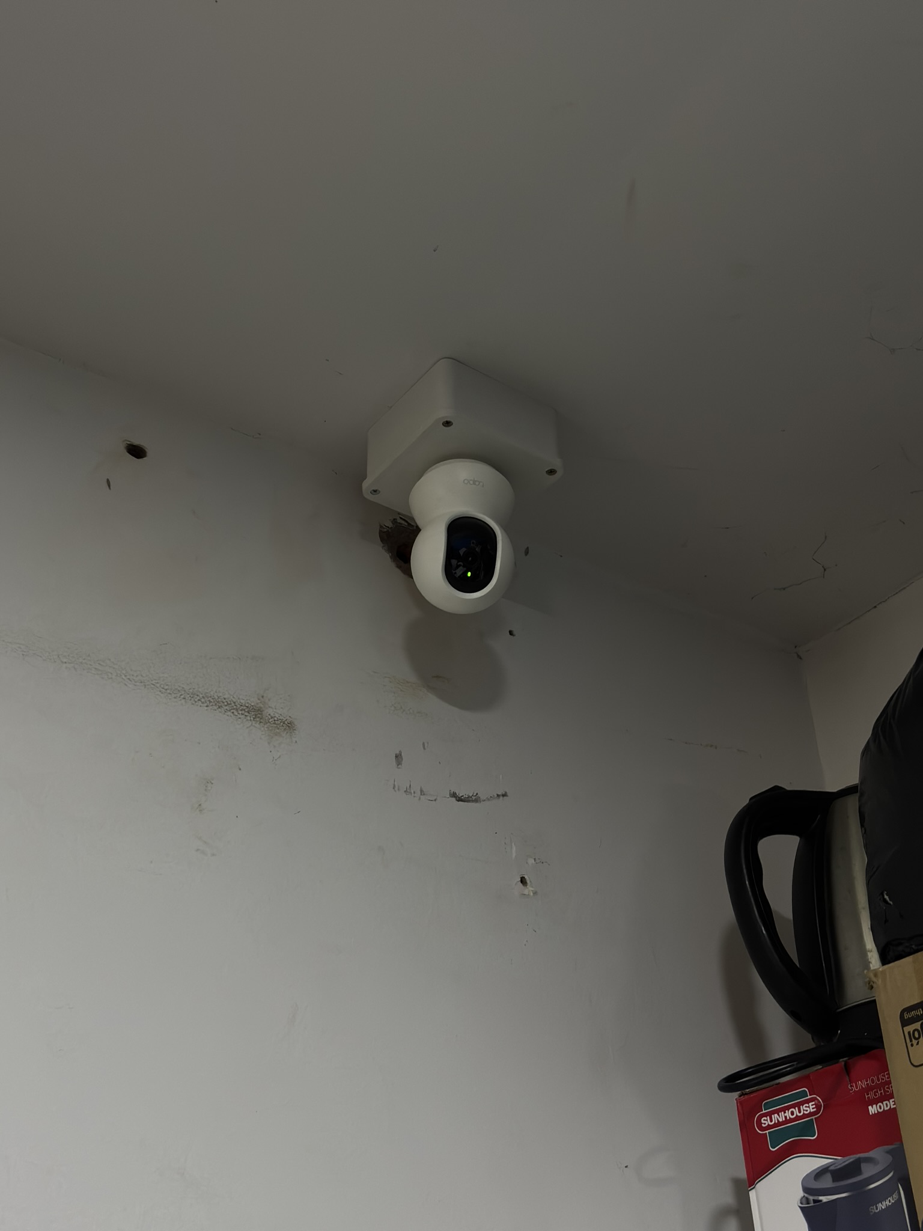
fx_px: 1458
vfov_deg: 45.8
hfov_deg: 35.1
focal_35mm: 41
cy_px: 616
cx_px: 462
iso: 250
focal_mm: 5.96
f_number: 1.6
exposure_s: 1/40
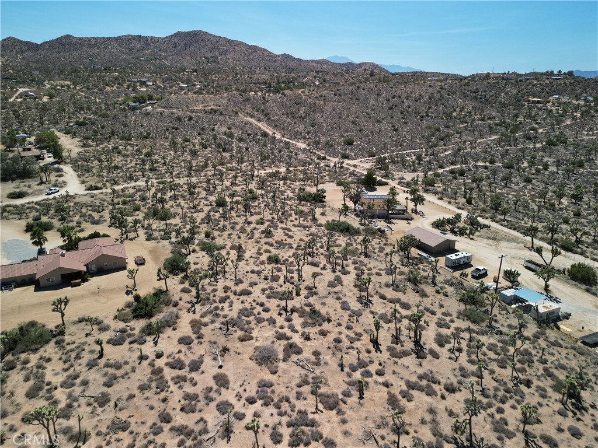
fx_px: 415
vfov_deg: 56.8
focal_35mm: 24
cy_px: 224
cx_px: 299
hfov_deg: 71.6
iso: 110
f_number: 1.7
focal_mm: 6.72
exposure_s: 1/320
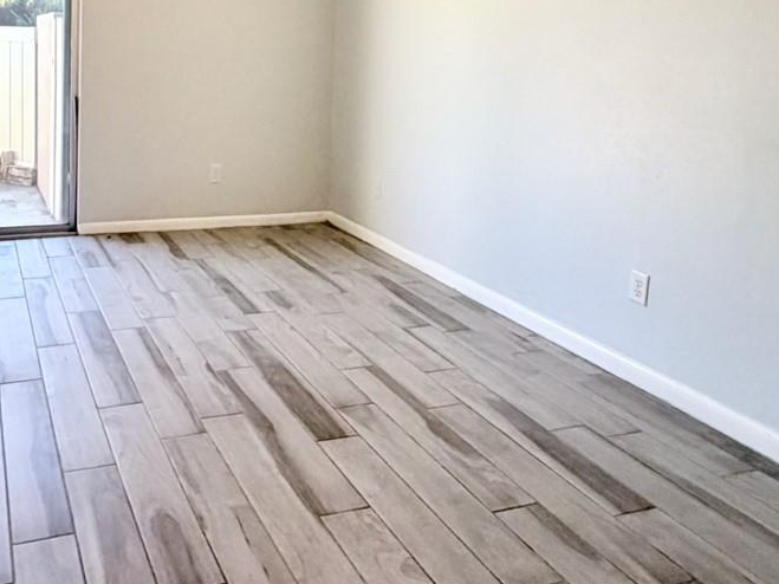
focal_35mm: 34
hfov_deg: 52.5
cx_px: 235
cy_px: 91
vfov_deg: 39.6
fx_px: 765
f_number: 2.2
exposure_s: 1/60
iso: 250
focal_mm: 2.22
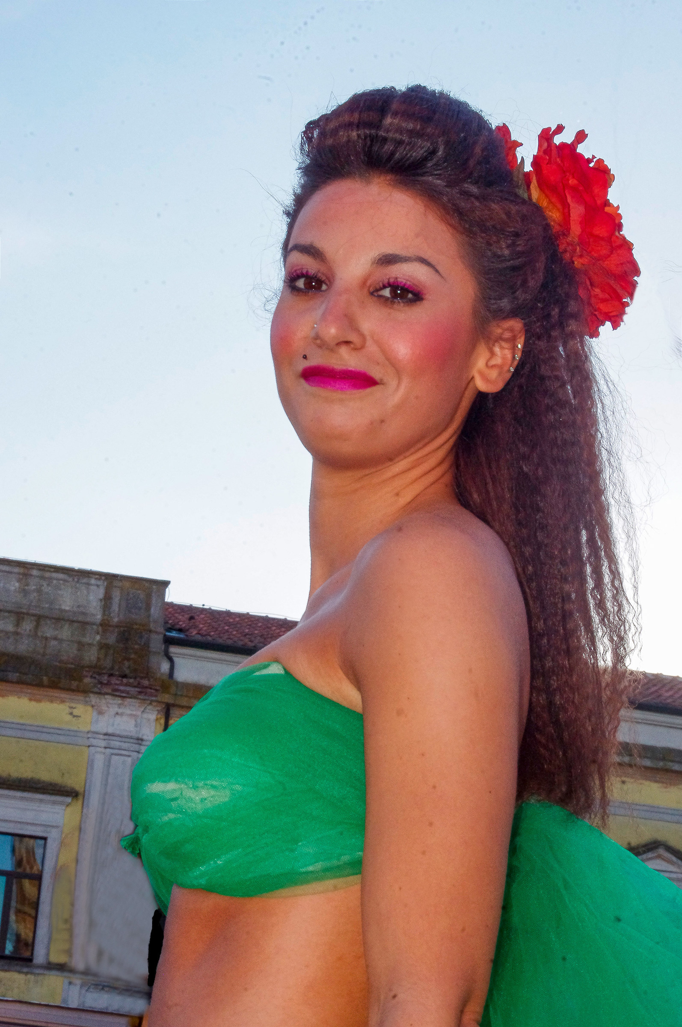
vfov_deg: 27.0
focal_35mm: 75
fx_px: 2137
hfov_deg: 18.1
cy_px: 514
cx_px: 341
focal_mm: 50
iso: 1600
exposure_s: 1/180
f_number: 22
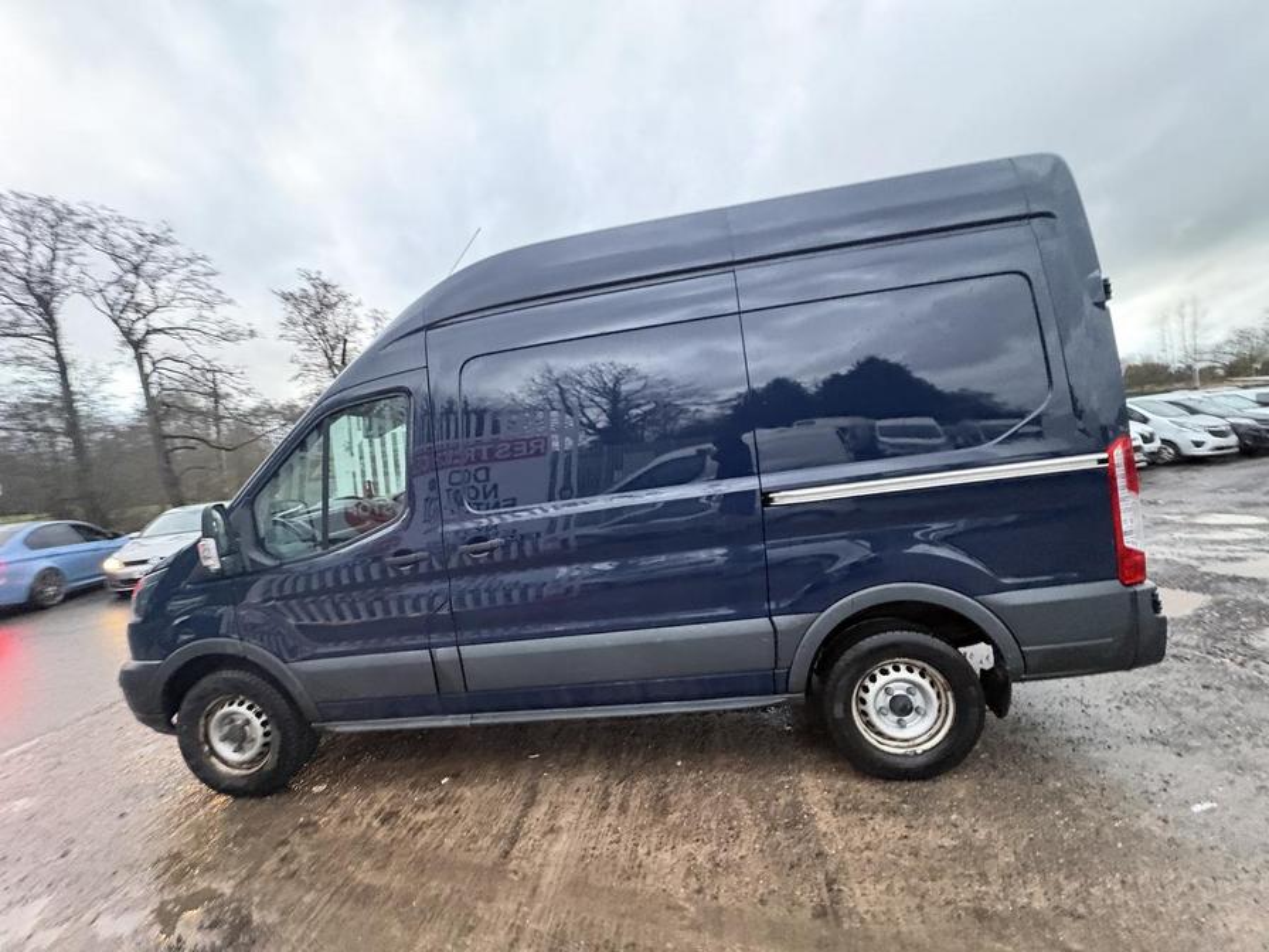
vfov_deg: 85.7
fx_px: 513
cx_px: 634
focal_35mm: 14
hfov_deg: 102.1
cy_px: 476
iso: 1000
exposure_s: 1/40
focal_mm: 2.22
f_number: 2.2
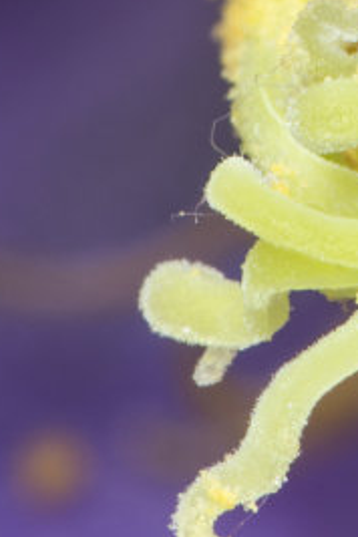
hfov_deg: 2.2
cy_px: -151
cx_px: 481
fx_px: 9397
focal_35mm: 630
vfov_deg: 3.3
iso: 160
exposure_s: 1/250
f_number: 16
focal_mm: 105
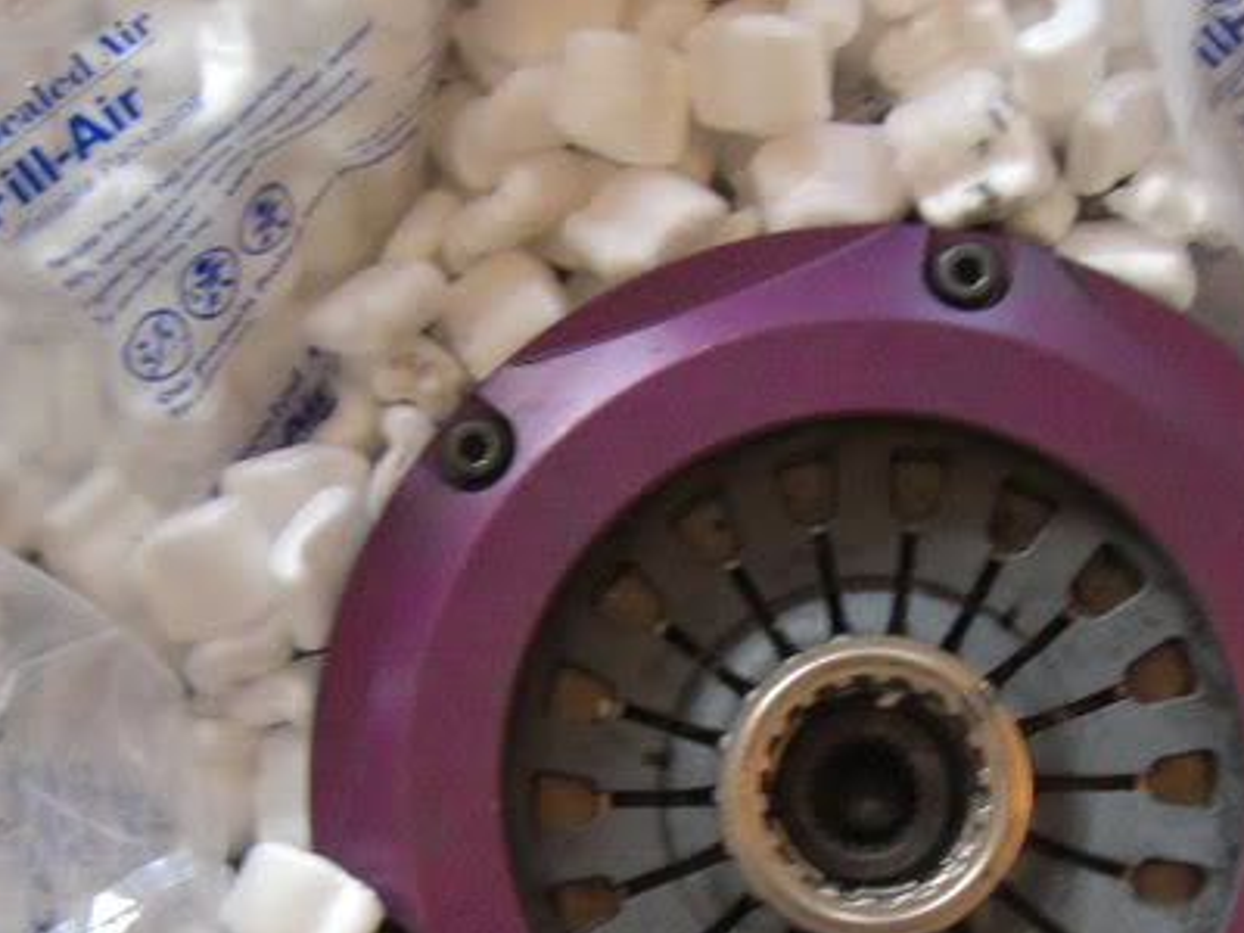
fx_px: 2731
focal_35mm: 76
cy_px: 880
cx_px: 790
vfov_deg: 19.0
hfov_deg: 25.6
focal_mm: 7.9
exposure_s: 1/40
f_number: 2.8
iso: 400
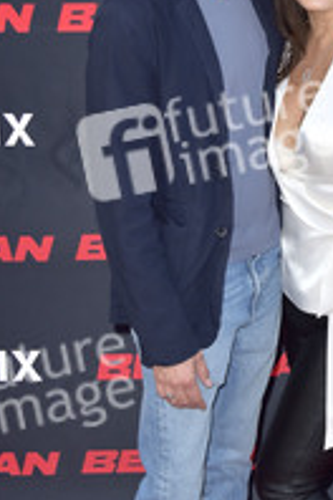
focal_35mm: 117
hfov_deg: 11.7
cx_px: 281
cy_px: 268
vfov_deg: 17.5
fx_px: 1623
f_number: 7.1
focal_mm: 58
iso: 640
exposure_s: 1/250
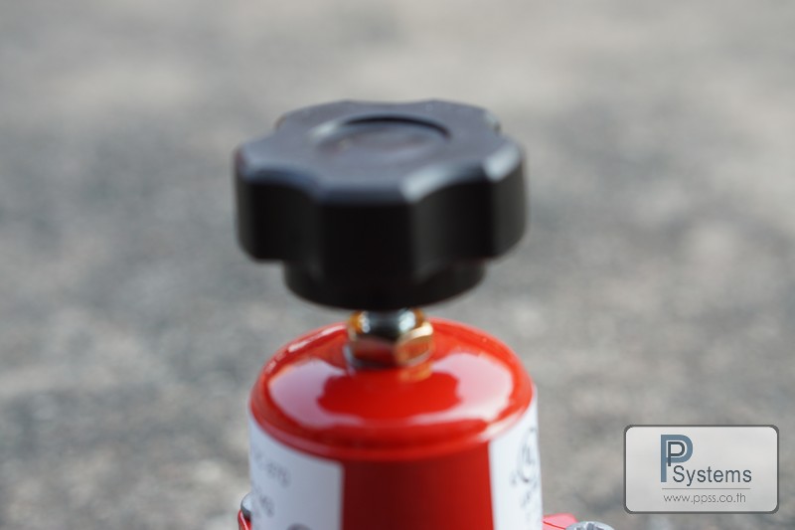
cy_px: 265
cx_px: 398
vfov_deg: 18.2
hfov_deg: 27.0
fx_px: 1656
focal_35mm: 75
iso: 160
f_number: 4
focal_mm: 50
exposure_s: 1/160
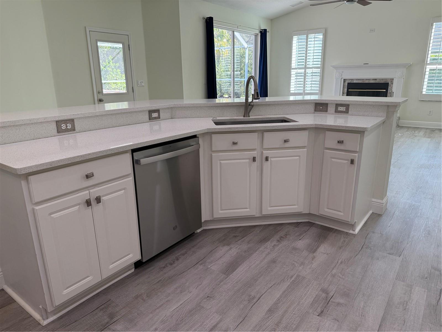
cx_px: 221
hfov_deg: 71.6
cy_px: 166
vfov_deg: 56.8
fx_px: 306
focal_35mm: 24
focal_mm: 6.76
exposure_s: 1/240
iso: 125
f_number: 1.78
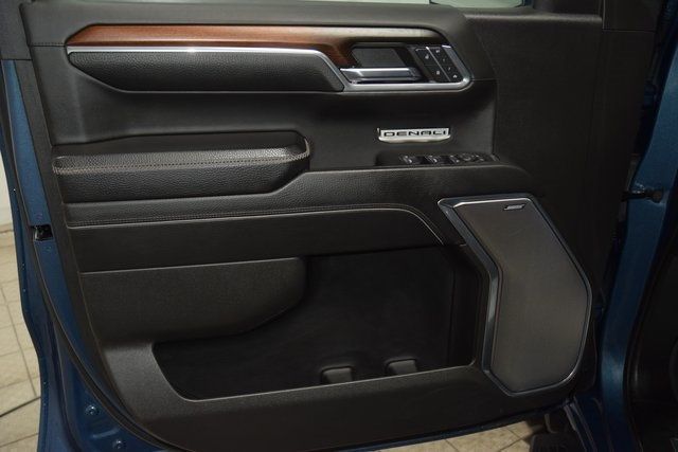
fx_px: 678
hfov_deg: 53.1
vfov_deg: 36.9
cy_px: 226
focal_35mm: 36
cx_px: 339
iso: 900
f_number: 3.8
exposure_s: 1/60
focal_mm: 24
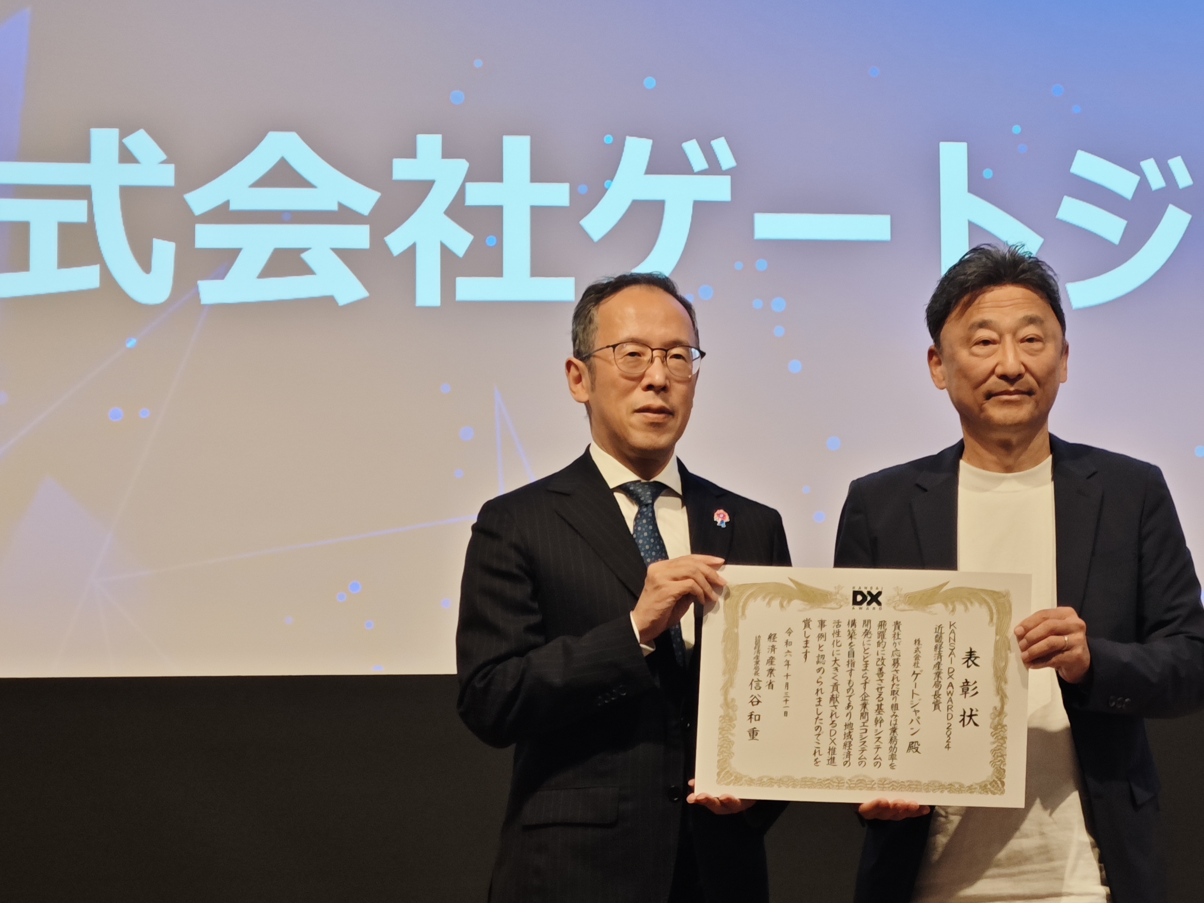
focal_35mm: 121
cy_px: 462
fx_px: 4208
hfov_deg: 16.2
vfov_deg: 12.2
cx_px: 963
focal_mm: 10.1
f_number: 2
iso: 320
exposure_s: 1/100
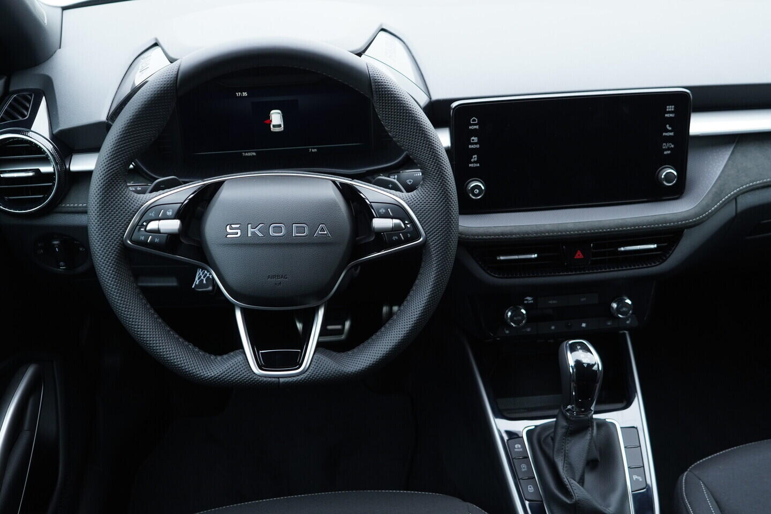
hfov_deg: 53.1
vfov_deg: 36.9
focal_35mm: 36
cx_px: 386
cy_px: 257
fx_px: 771
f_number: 2.8
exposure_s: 1/40
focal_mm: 24
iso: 320
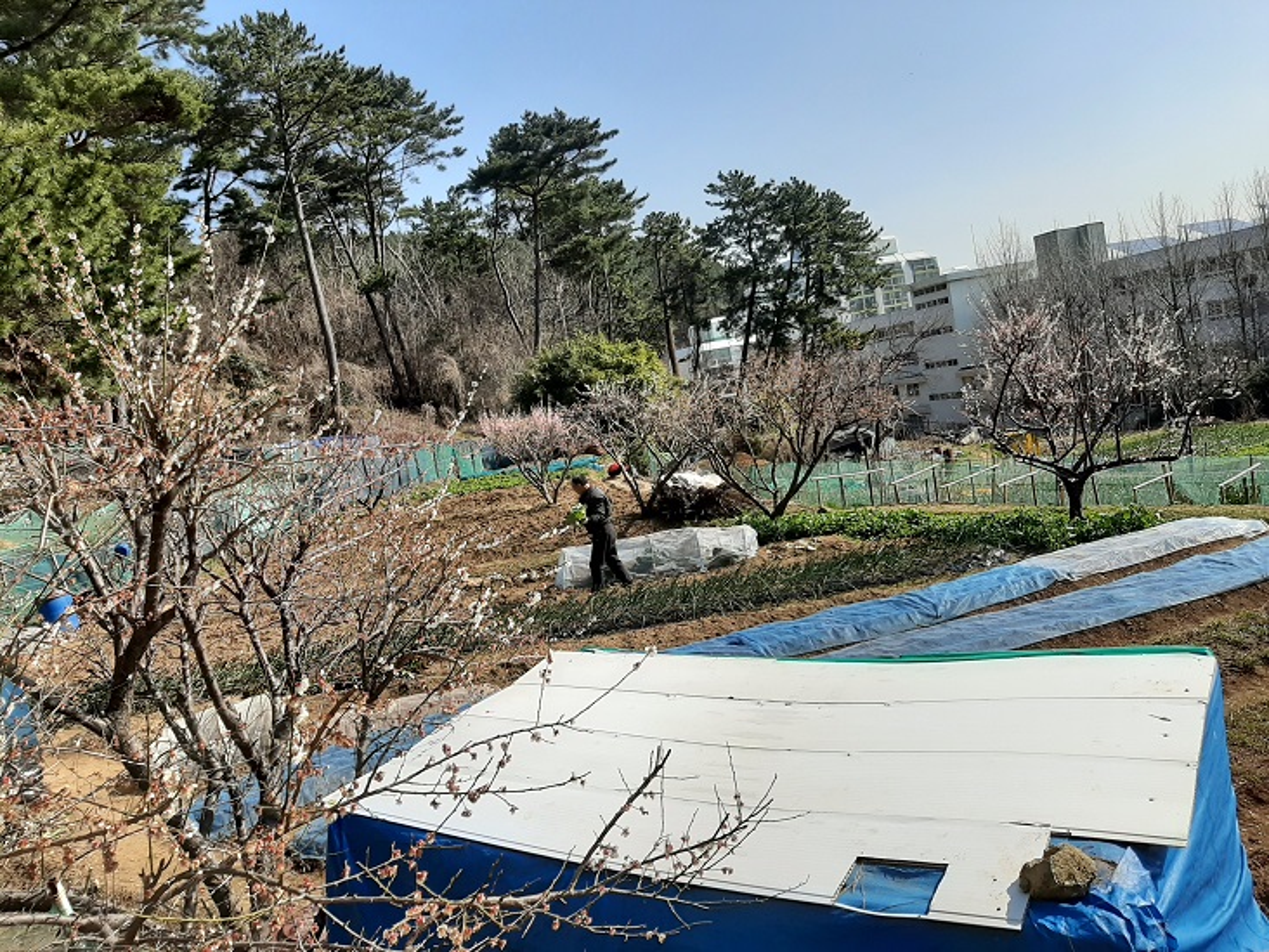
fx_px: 953
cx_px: 634
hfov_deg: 67.3
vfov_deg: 53.1
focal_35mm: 26
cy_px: 476
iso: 40
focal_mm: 3.93
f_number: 1.7
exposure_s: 1/3322
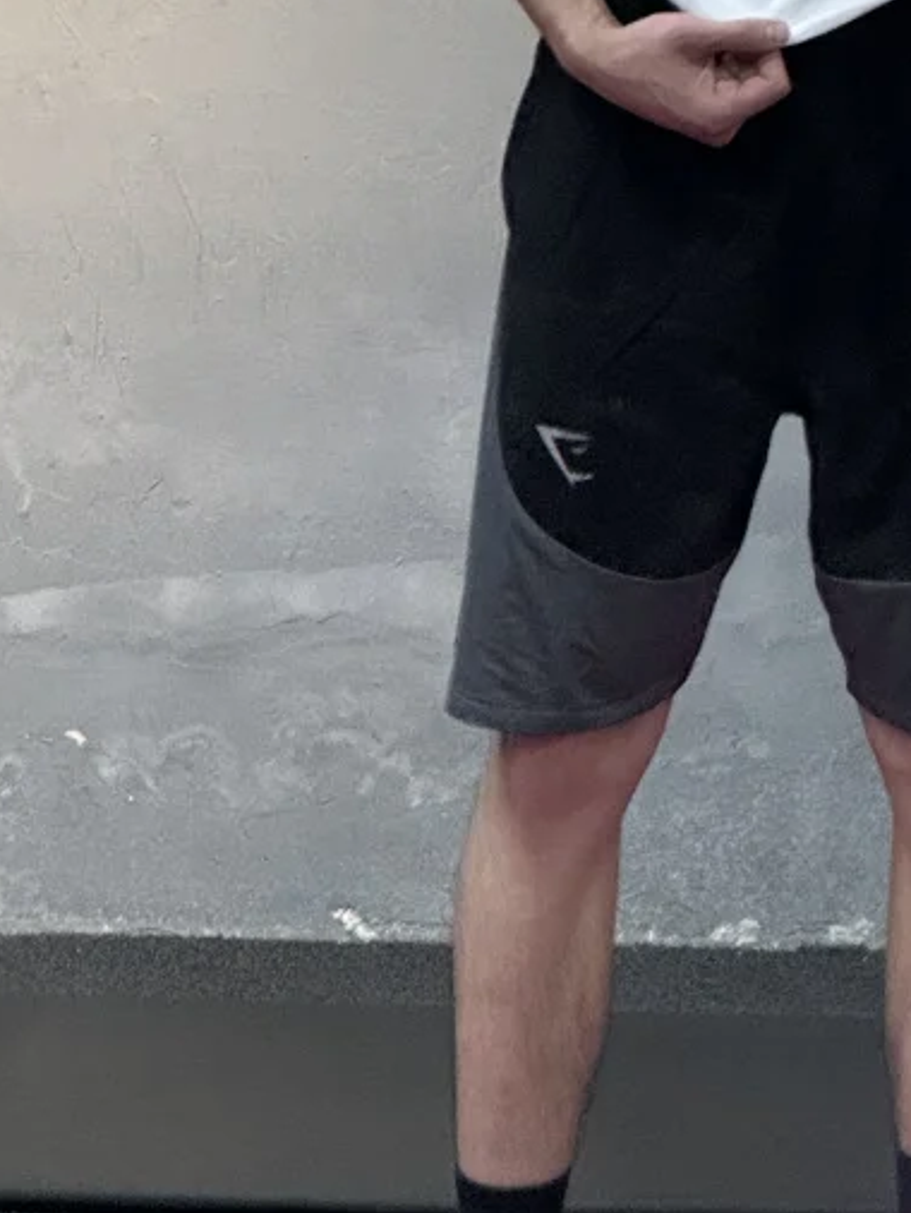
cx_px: 1172
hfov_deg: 6.7
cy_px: -374
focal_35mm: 219
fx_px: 7678
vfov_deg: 8.9
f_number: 2.8
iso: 320
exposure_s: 1/50
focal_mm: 9
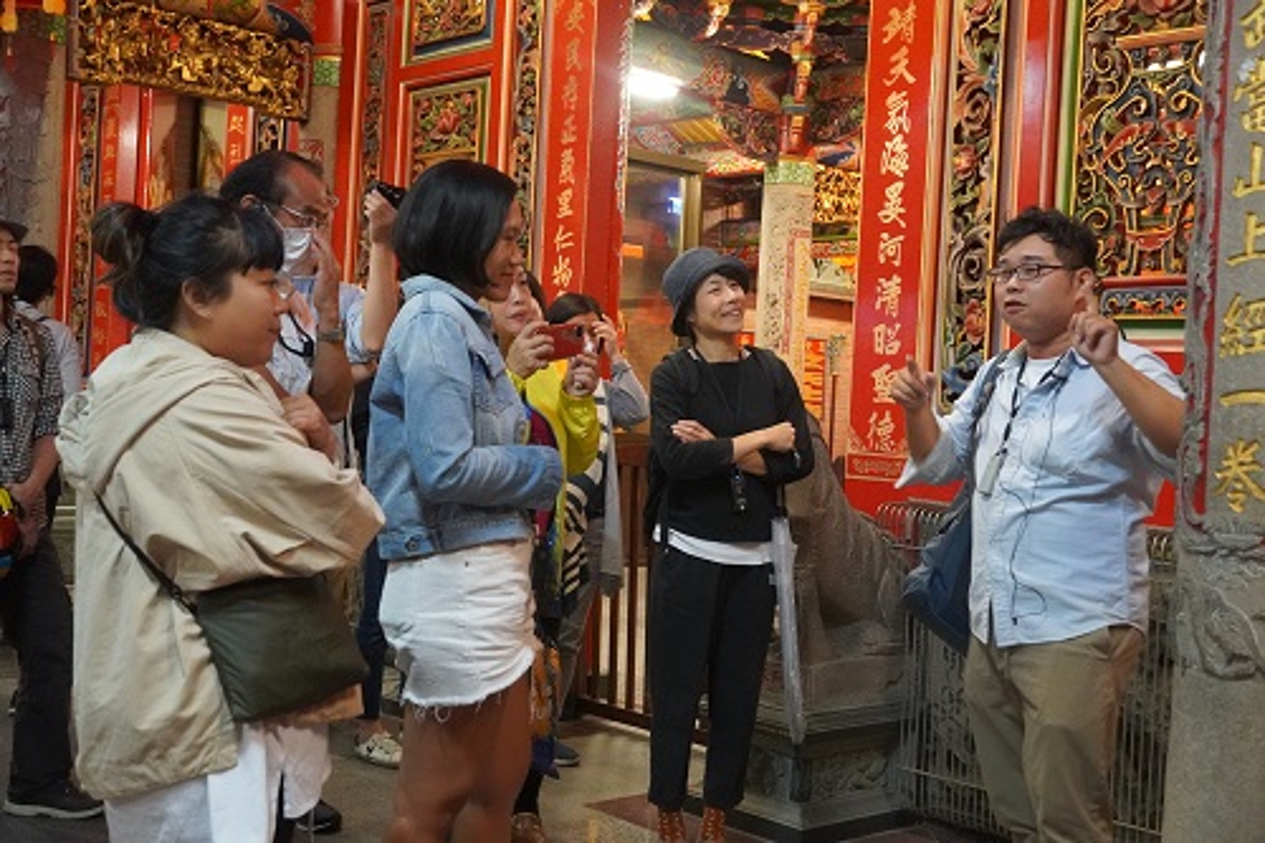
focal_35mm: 45
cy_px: 422
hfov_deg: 43.6
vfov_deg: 29.8
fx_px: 1581
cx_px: 632
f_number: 4.5
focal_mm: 30
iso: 6400
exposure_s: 1/80
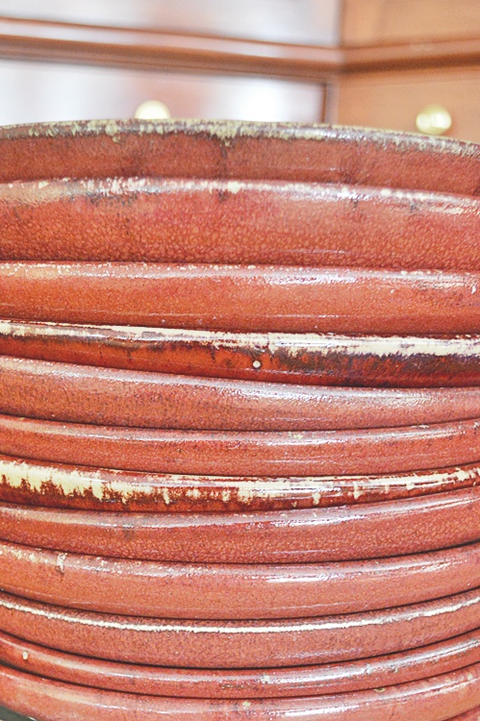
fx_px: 961
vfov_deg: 40.7
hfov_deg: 28.0
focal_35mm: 48
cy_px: 469
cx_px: 216
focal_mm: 24
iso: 3200
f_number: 4
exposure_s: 1/13
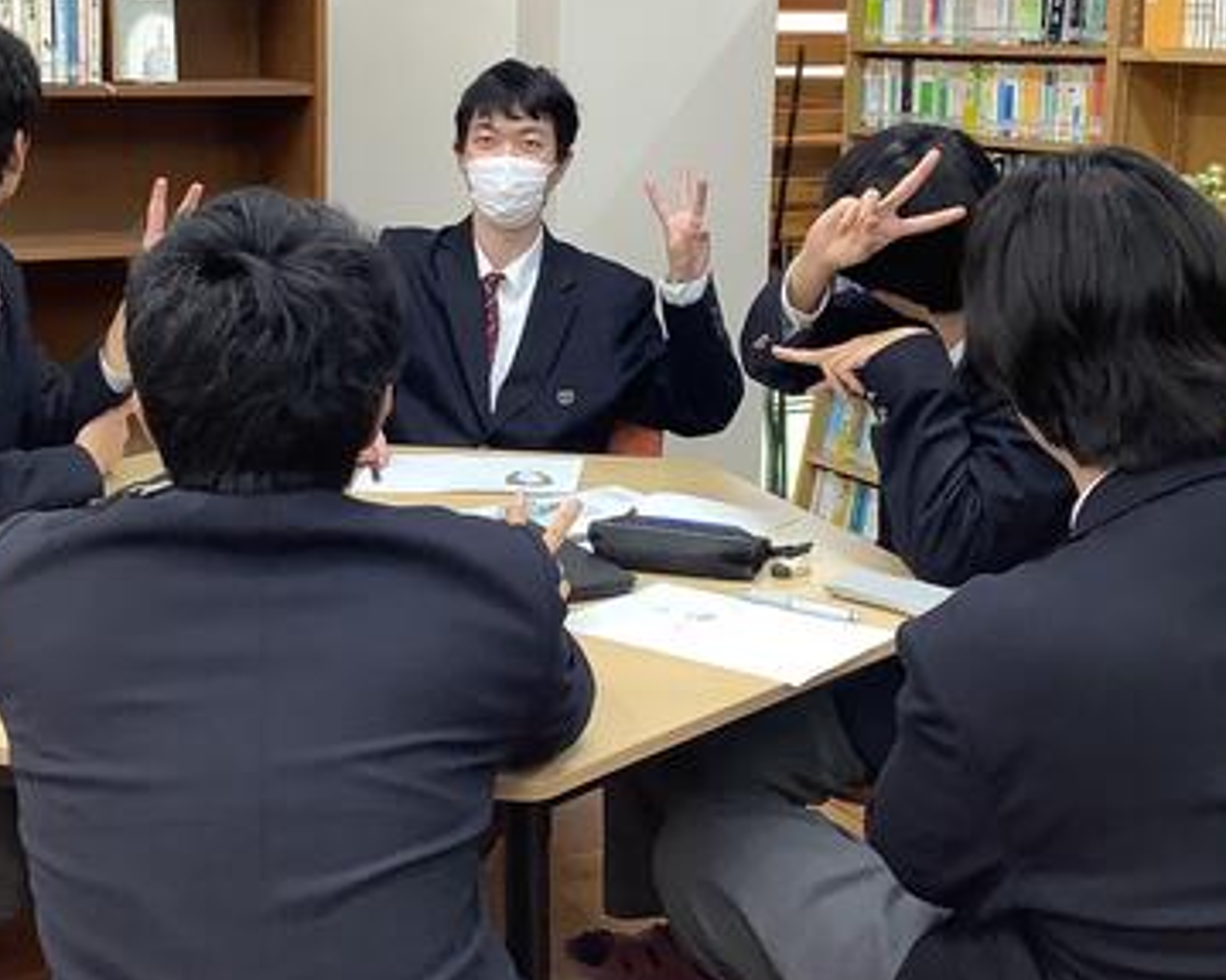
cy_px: 307
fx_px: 1959
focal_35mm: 54
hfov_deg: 34.7
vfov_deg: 27.9
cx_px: 560
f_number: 2.4
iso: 100
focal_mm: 3.3
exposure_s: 1/60
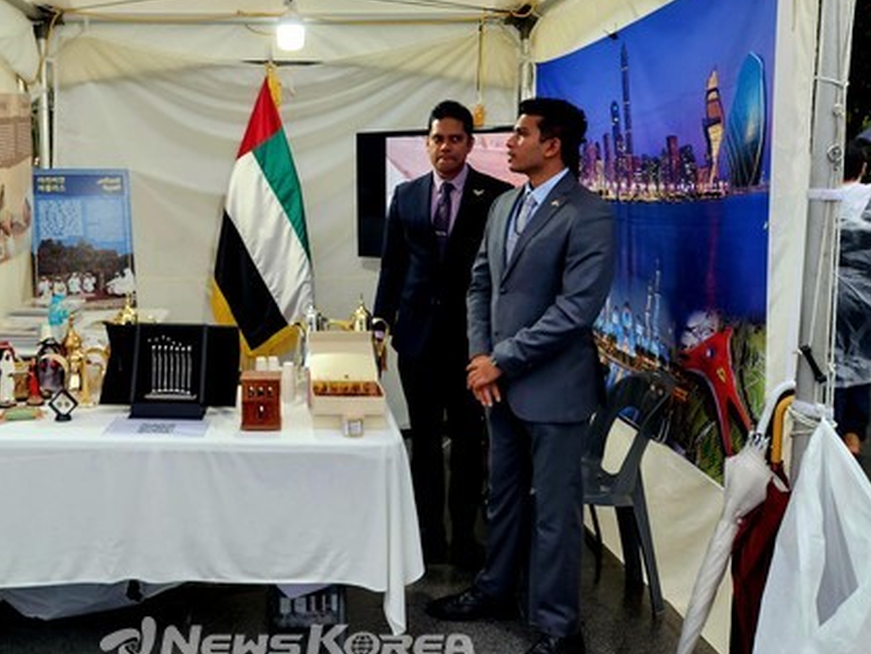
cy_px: 240
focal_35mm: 33
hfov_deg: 53.6
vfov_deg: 42.6
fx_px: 831
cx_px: 256
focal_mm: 5.4
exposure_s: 1/120
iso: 160
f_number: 1.8
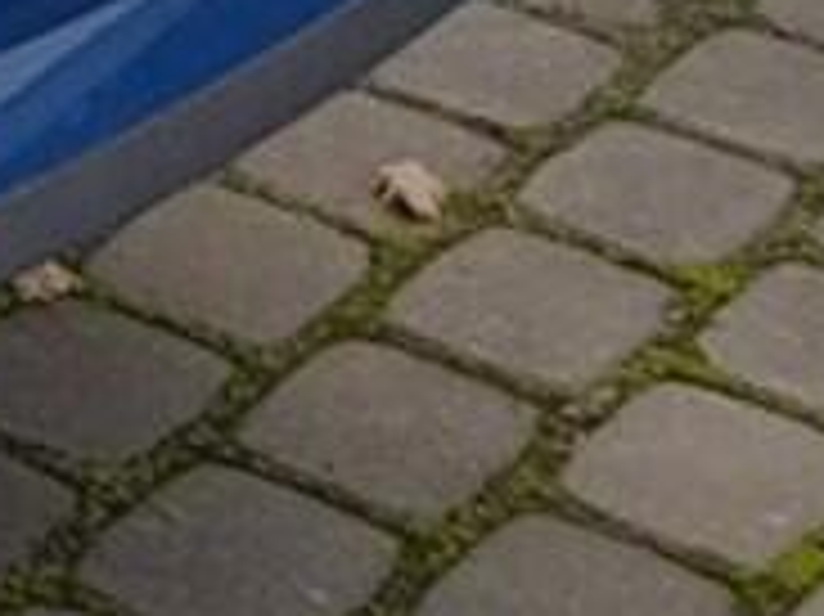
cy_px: -1048
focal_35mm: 197
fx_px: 4686
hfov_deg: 8.0
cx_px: -1936
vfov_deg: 7.0
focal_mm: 4.6
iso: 20
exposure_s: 1/100
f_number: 2
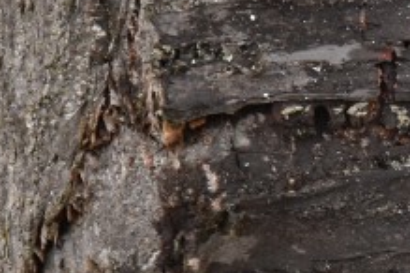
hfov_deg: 4.3
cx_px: 736
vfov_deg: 2.9
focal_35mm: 480
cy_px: 85
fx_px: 5466
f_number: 4
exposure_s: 1/400
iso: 800
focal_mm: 70
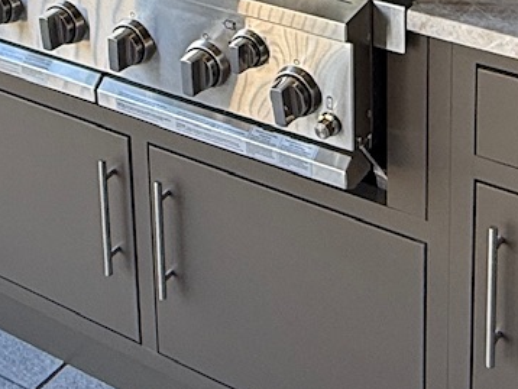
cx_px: 295
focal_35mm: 80
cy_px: -262
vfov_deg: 16.2
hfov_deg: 24.4
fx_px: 1198
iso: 64
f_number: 2.2
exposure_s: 1/151
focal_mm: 2.22
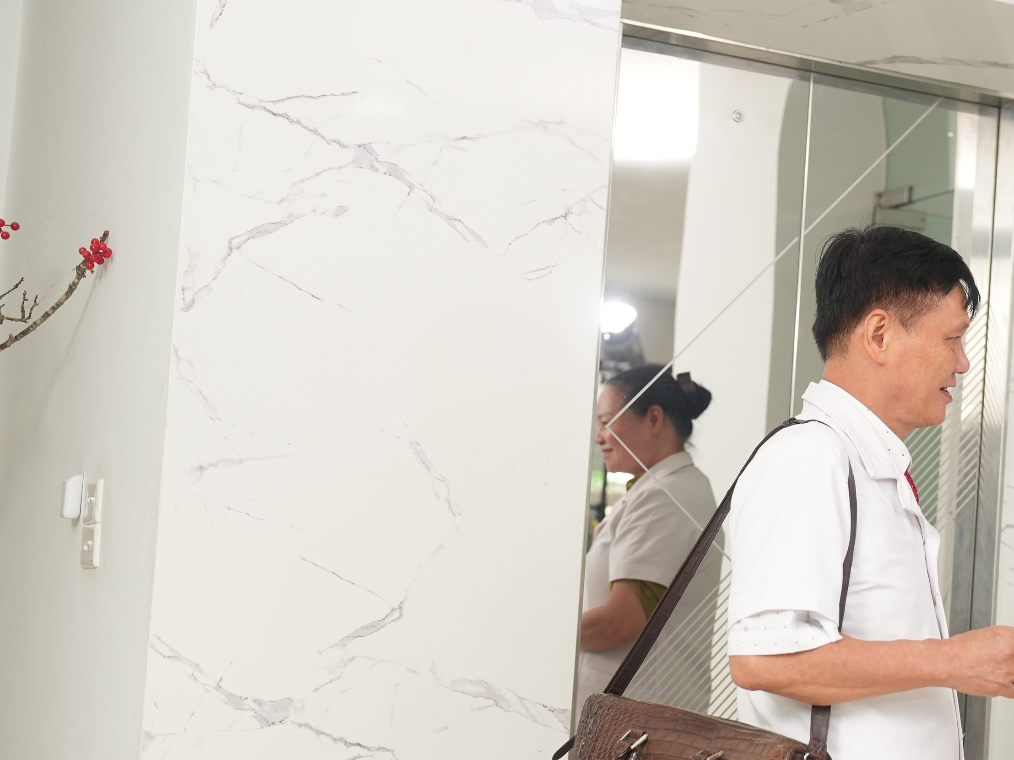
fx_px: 2138
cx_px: 774
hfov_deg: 26.3
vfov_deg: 20.1
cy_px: 467
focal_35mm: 73
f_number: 3.5
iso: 800
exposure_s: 1/160
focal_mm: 48
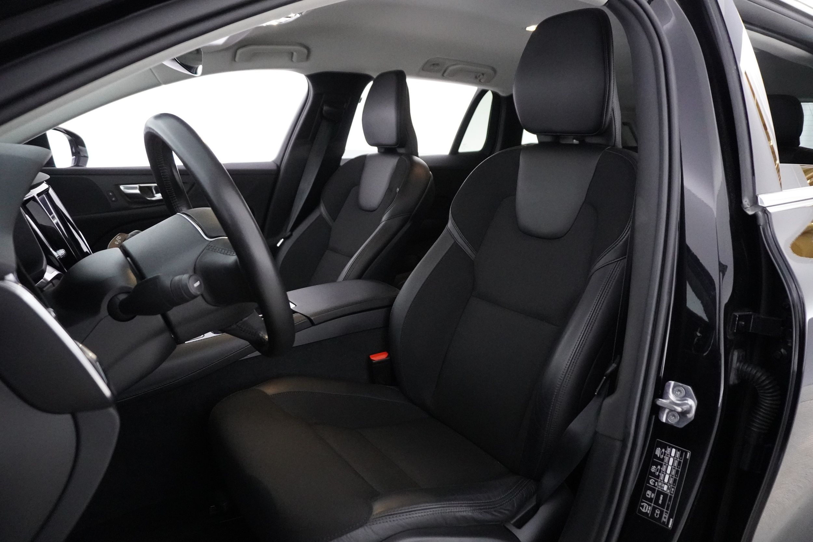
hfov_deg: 73.7
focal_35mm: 24
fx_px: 542
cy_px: 271
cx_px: 406
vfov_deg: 53.1
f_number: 3.5
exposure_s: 1/100
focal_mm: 16
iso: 6400
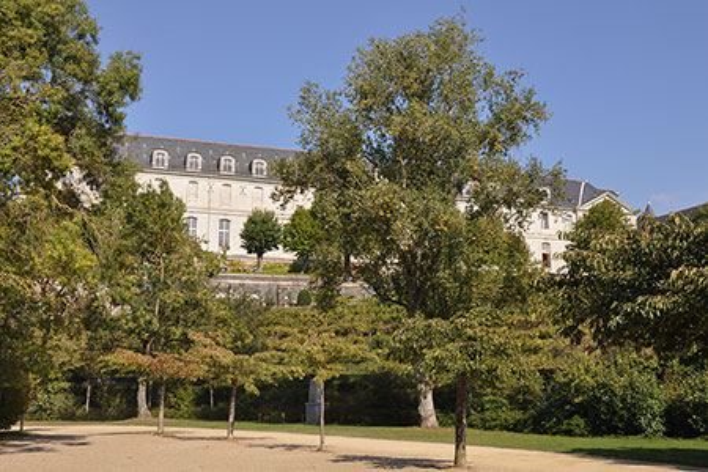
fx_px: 737
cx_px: 354
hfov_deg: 51.3
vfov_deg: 35.5
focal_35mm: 38
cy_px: 236
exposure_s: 1/160
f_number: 13
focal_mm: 25
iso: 200
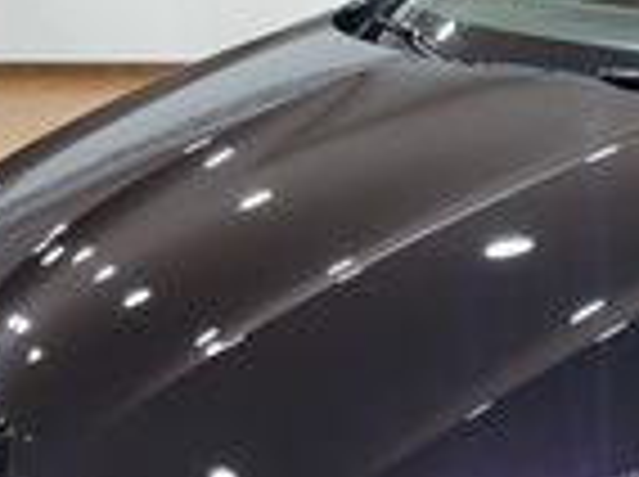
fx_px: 1732
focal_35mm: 94
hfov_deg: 19.5
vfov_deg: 15.6
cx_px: 796
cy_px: 333
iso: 200
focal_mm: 5.4
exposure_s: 1/44.3
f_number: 1.8
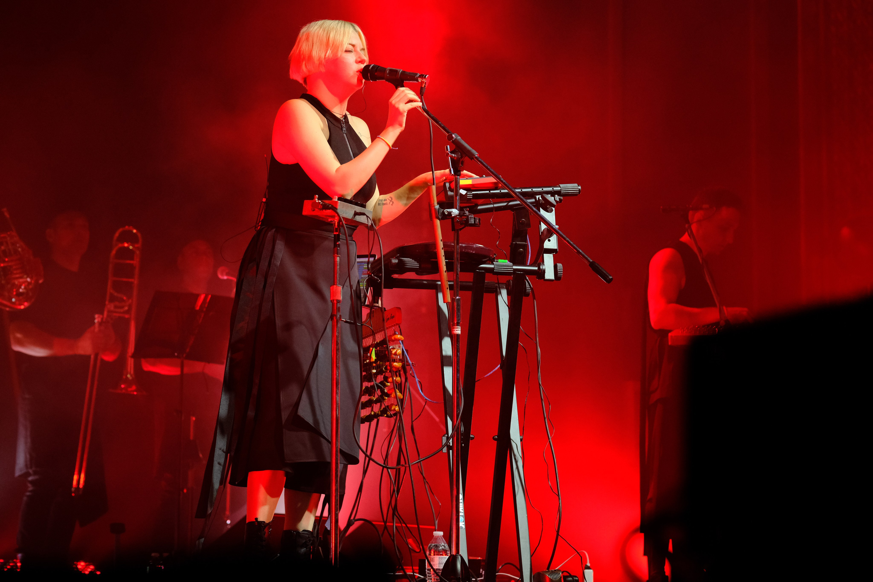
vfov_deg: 16.3
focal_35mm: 84
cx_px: 436
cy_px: 291
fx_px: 2037
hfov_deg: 24.2
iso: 1600
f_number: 2.8
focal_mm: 56
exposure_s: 1/125
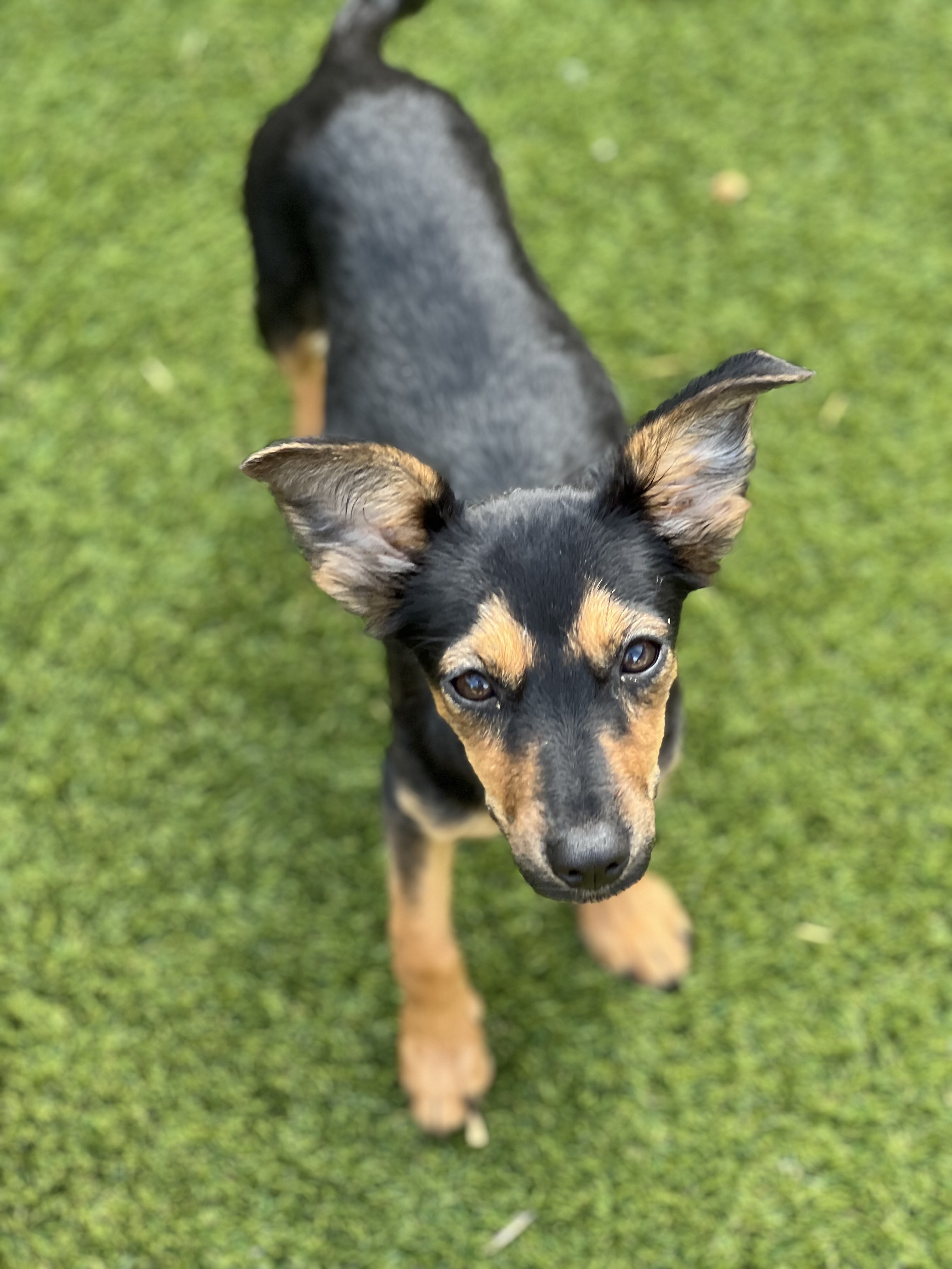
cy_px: 634
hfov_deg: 19.1
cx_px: 476
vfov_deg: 25.3
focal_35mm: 77
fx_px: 2824
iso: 160
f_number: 2.8
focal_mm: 9
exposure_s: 1/121
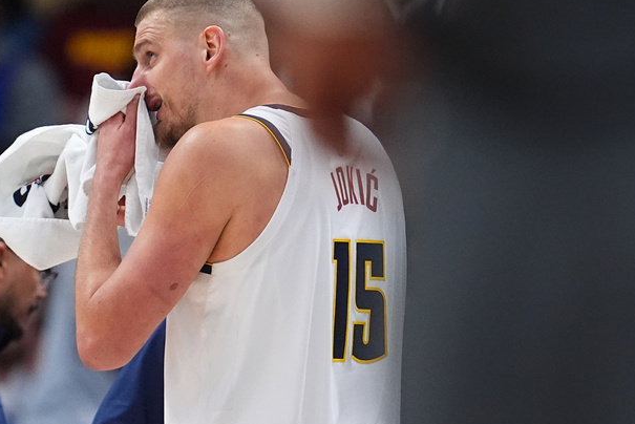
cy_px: 228
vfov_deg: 1.4
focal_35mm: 1016
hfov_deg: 2.0
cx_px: 248
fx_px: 17929
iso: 5000
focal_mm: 400
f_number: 3.2
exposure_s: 1/2000
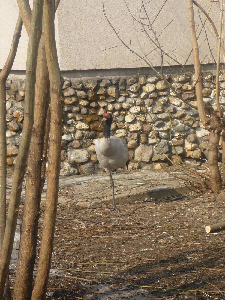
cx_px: 112
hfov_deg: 11.7
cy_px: 150
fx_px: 1101
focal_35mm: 127
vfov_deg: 15.5
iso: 100
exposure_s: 1/250
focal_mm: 16.5
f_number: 5.1
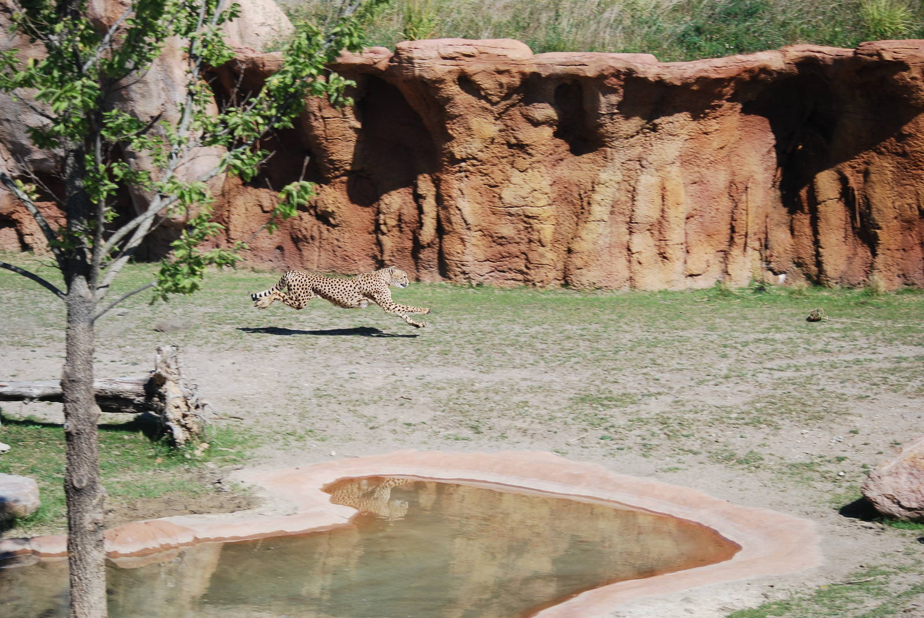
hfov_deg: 20.9
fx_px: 2505
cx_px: 462
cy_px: 309
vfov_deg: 14.1
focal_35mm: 98
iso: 250
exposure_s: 1/500
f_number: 4.5
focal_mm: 65
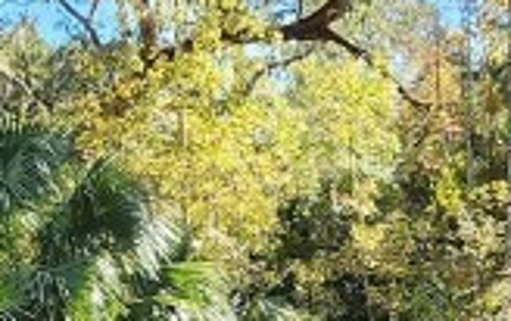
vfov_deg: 14.1
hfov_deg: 23.7
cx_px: 112
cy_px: 502
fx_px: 1199
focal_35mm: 86
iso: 50
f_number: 2.2
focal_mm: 2.2
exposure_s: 1/308
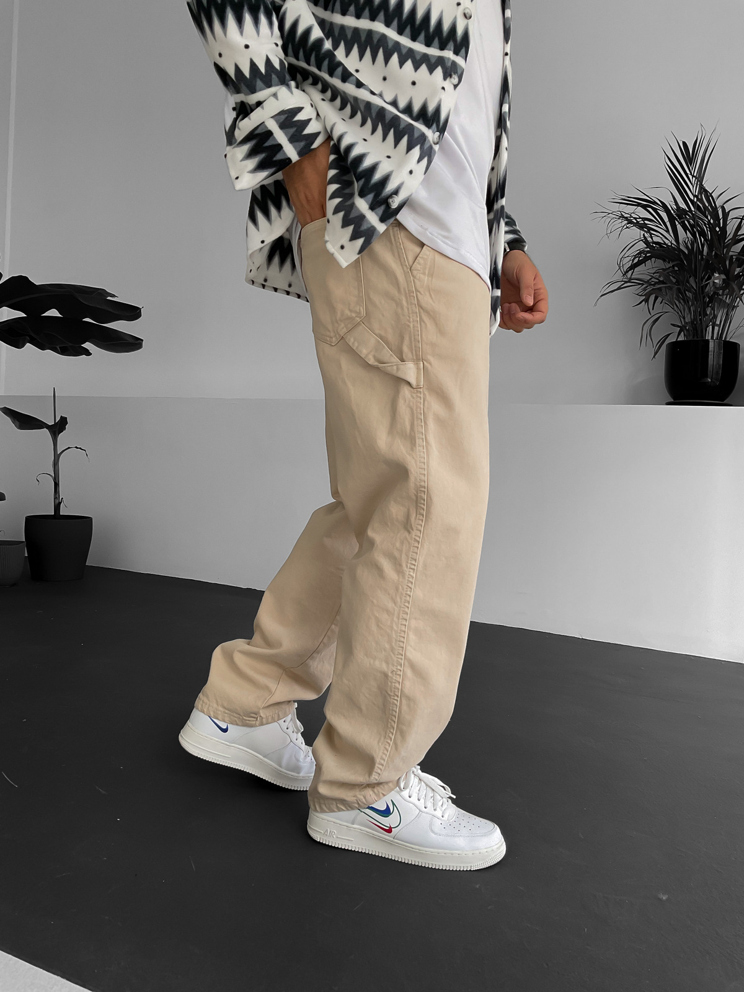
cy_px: 496
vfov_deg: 61.7
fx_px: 831
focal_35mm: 29
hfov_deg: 48.2
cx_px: 372
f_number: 1.8
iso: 32
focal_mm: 3
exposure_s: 1/120
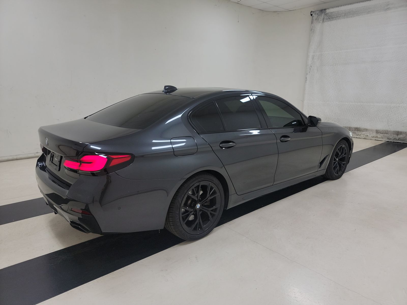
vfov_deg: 56.8
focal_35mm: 24
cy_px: 152
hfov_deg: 71.6
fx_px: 282
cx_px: 204
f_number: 1.8
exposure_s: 1/122
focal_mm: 6.7
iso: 50
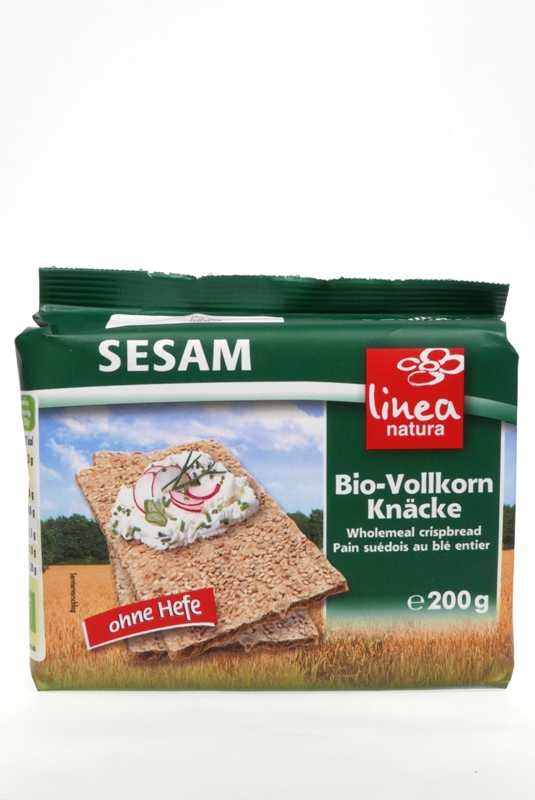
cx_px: 268
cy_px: 400
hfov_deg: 27.0
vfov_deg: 39.6
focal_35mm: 50
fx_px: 1112
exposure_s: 1/30
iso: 800
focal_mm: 22.7
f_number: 16
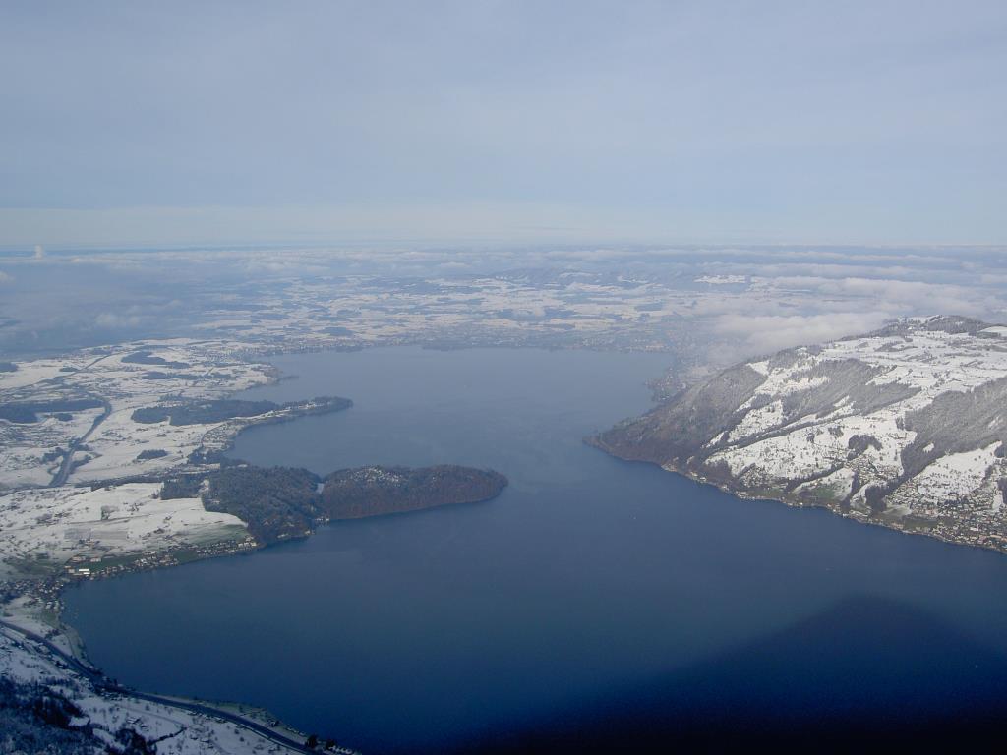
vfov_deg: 36.8
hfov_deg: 47.9
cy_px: 378
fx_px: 1135
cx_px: 504
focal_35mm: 39
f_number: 4.7
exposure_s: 1/800
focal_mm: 8
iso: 100
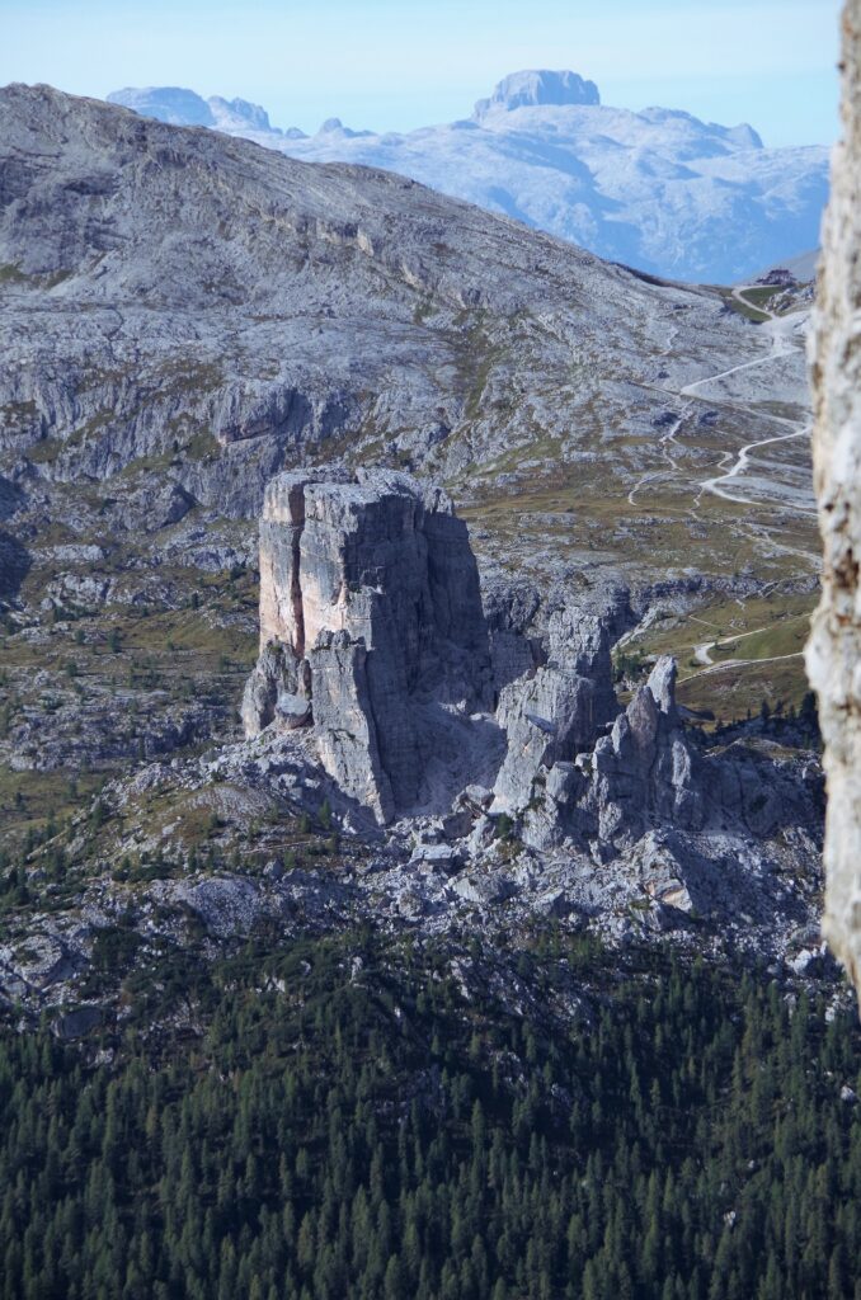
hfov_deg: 6.8
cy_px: 650
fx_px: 7281
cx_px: 430
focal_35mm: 202
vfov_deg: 10.2
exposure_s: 1/800
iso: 400
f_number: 8
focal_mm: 135
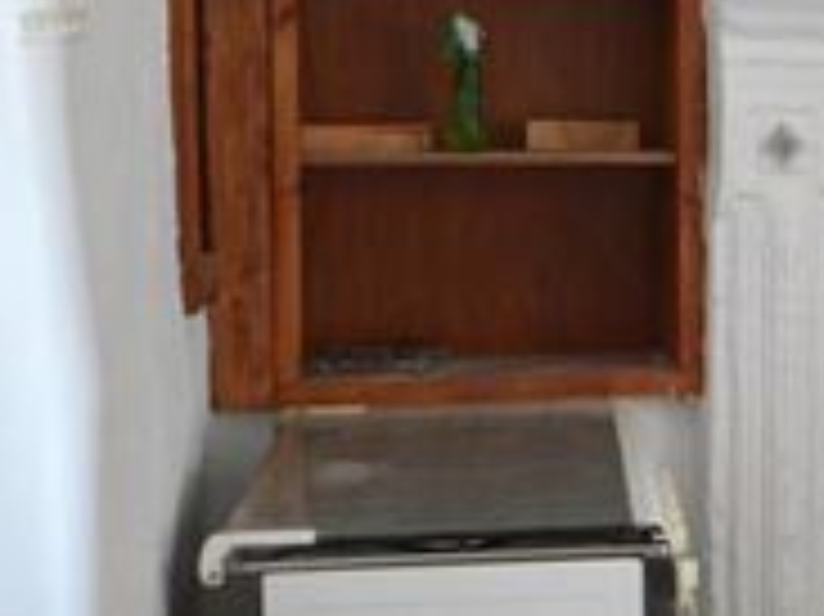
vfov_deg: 14.7
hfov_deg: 17.7
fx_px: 2379
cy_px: 148
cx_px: 1218
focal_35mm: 100
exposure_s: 1/15
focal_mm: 18
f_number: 3.5
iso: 720
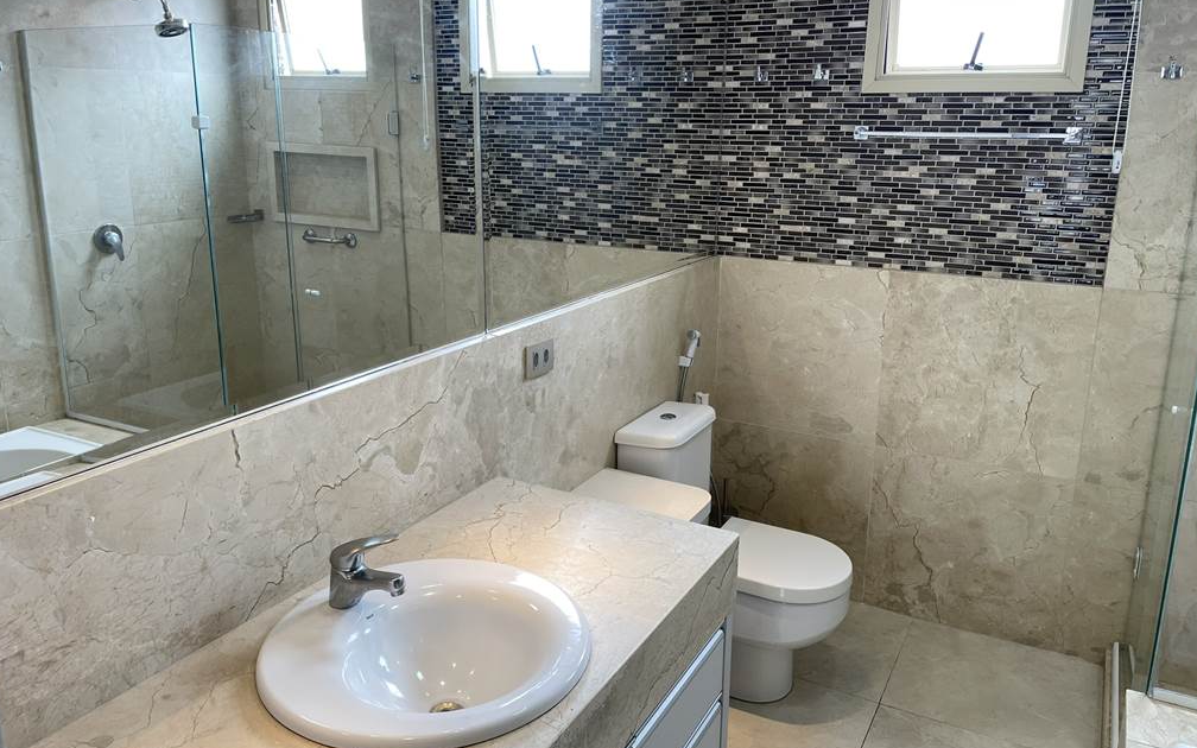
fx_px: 913
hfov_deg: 66.5
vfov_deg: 44.5
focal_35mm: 28
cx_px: 598
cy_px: 348
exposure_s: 1/120
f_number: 1.6
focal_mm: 4.2
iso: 32
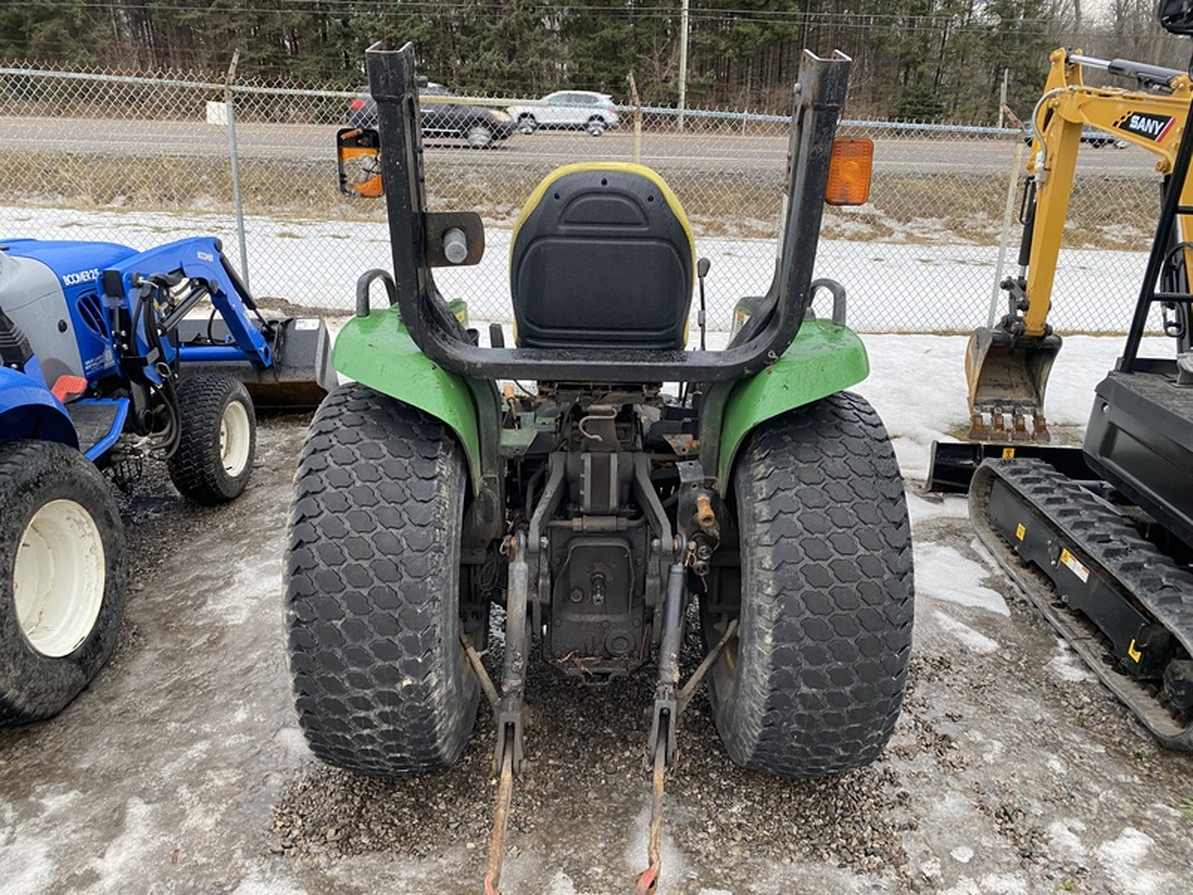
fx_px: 896
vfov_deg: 53.1
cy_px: 448
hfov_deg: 67.3
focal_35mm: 26
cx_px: 596
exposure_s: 1/88
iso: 125
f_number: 1.8
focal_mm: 4.25
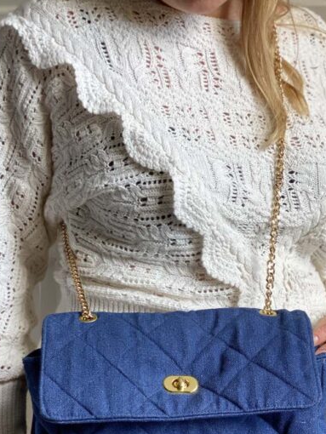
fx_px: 1092
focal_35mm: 87
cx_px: 192
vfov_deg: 22.3
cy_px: 315
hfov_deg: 17.0
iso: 80
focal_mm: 6
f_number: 2
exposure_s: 1/122
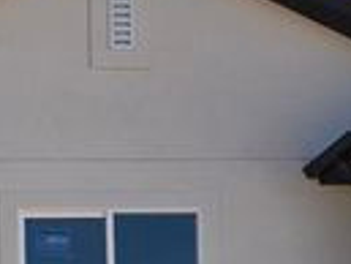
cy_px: 487
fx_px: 1543
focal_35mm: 152
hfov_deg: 11.9
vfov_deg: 9.3
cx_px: -301
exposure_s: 1/1571
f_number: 1.8
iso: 25
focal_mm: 5.4
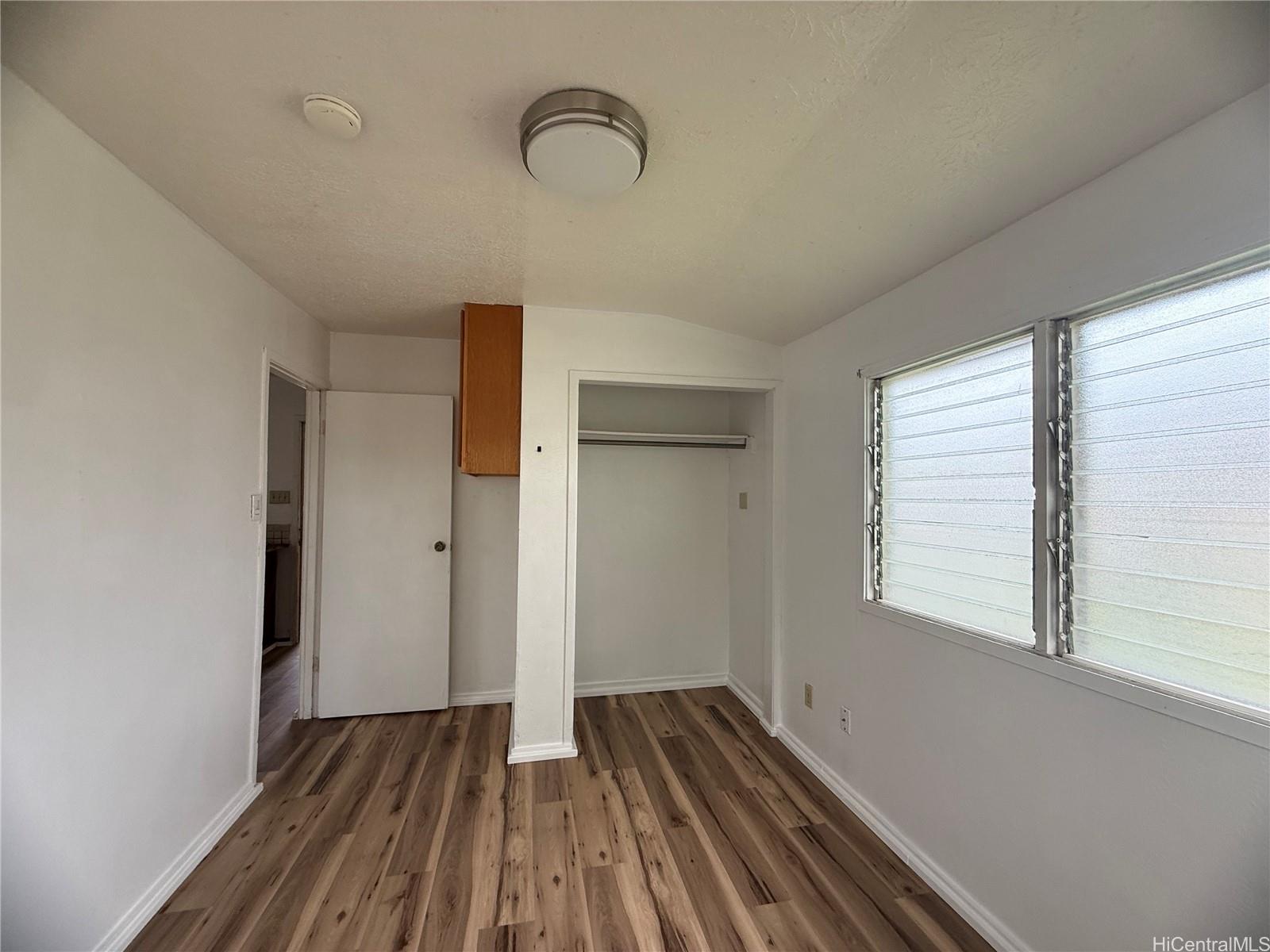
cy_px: 476
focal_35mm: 14
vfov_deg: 85.7
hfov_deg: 102.1
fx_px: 514
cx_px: 635
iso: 100
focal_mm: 2.22
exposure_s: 1/99
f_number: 2.2
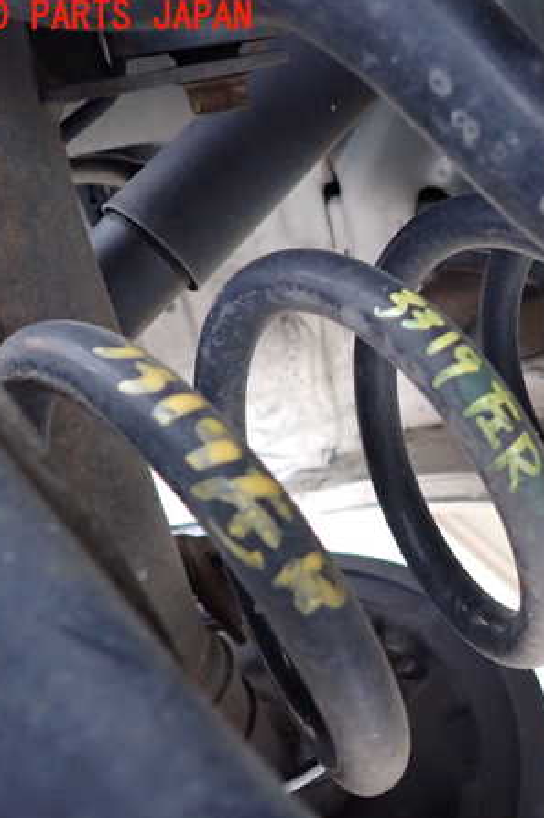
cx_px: 469
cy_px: 407
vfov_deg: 54.5
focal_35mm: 35
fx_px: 794
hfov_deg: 36.0
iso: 800
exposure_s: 1/13
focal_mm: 4.5
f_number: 2
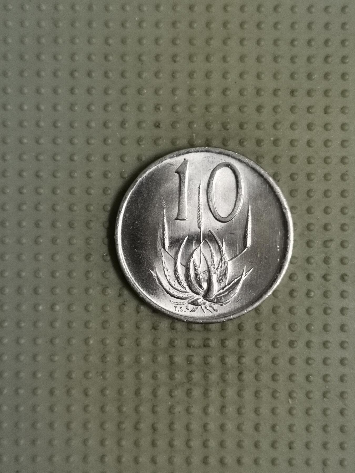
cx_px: 178
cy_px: 236
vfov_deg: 36.8
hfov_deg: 28.0
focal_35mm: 52
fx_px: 711
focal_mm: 4.75
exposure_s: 1/30
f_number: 1.8
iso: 400
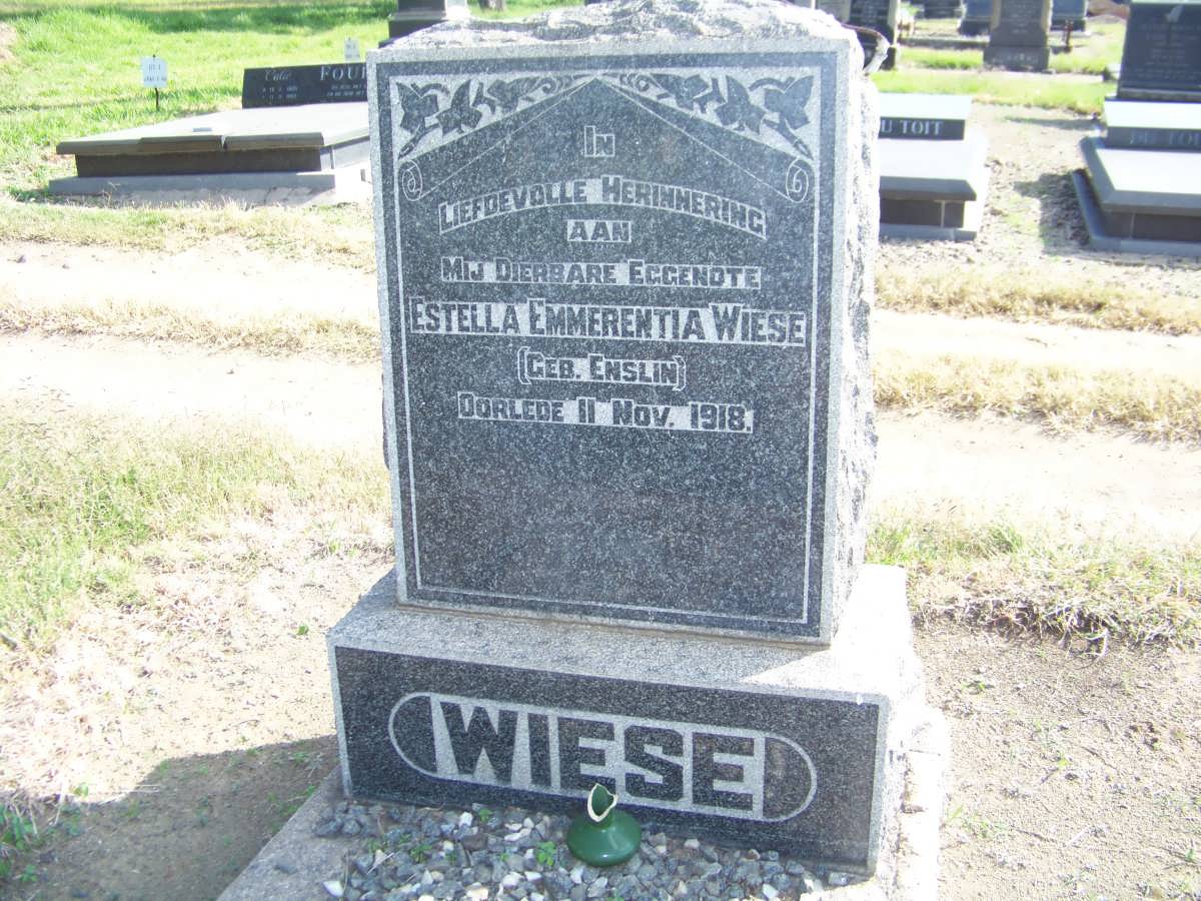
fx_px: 1249
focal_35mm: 36
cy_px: 450
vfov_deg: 39.7
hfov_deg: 51.4
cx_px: 600
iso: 64
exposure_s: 1/200
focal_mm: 5.85
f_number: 2.8
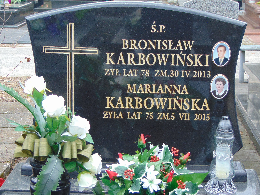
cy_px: 109
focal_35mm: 88
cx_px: 133
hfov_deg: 22.3
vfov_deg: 16.8
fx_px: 661
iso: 80
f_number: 3.7
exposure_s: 1/80
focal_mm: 12.8
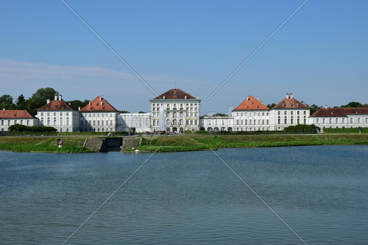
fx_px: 537
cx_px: 184
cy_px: 122
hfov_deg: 37.9
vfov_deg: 25.8
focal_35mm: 52
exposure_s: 1/320
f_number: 9
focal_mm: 35
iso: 100
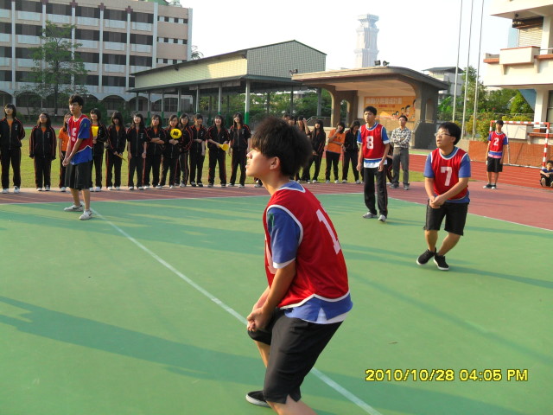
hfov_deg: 52.6
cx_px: 276
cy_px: 208
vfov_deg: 40.7
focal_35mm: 35
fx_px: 559
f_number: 2.8
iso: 100
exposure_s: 1/500
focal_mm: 6.2
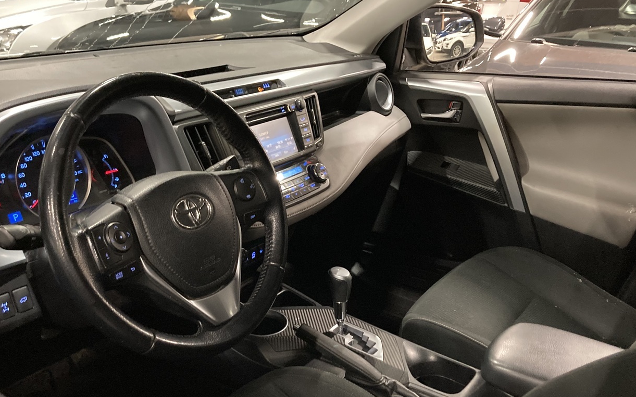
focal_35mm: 35
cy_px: 269
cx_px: 309
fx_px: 607
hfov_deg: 55.3
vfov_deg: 35.9
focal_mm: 3.99
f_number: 1.8
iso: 640
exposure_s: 1/23
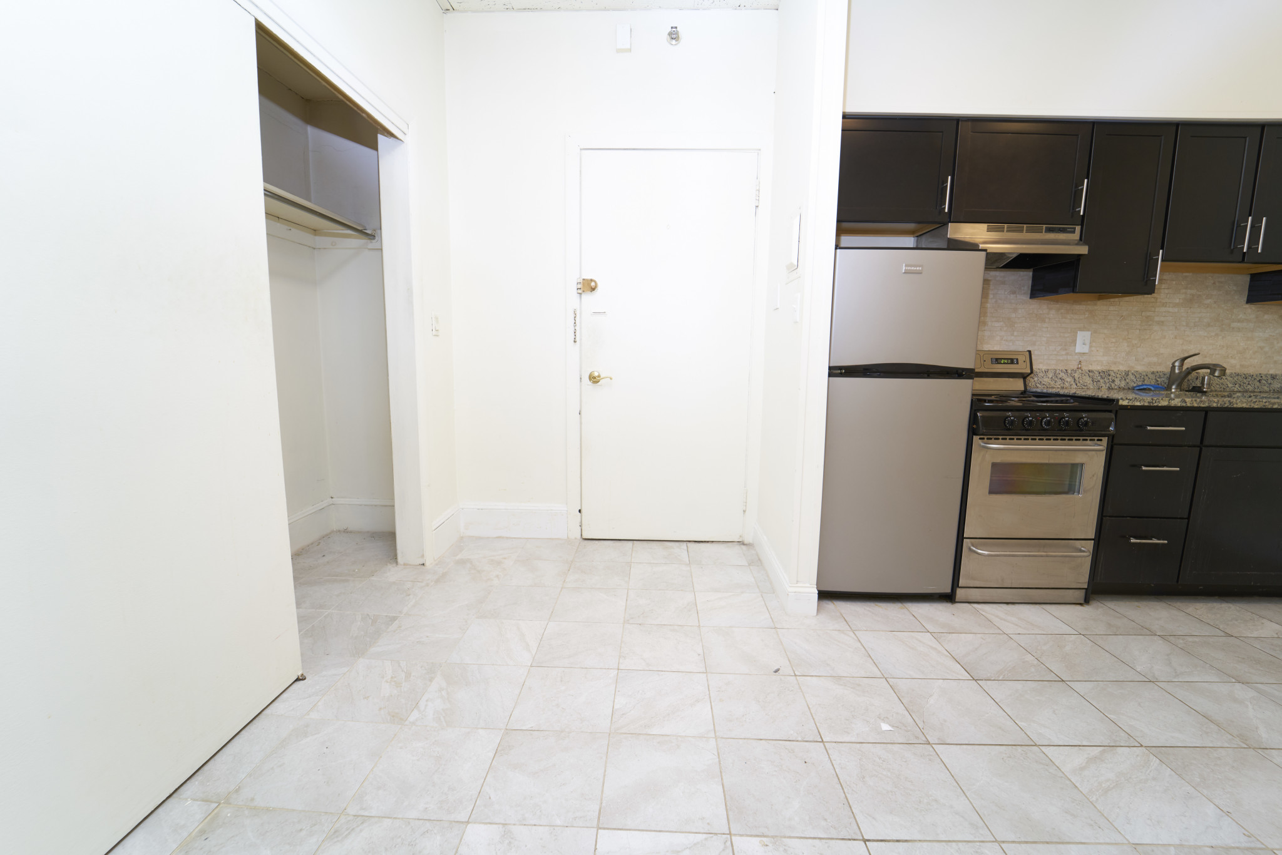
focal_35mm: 14
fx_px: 499
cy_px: 428
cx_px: 641
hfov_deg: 104.2
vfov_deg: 81.2
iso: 400
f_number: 7.1
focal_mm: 14
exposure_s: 1/2
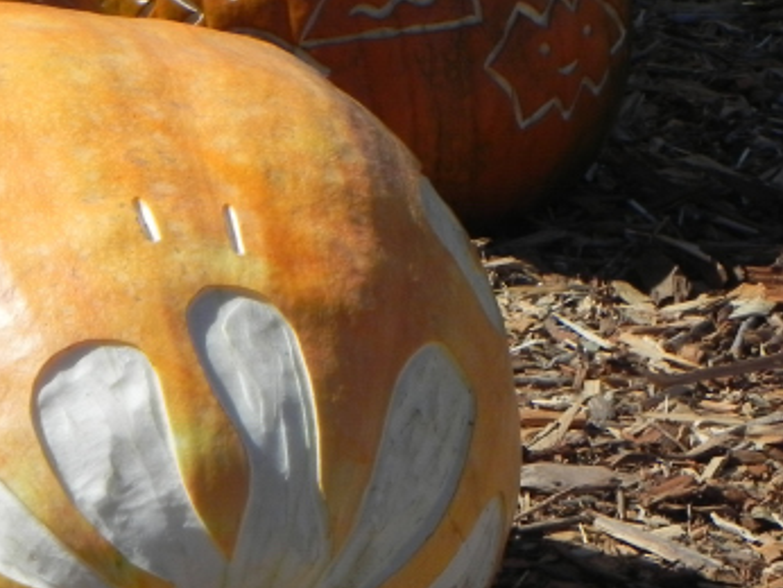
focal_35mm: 179
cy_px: 417
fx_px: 4052
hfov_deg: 11.0
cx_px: 205
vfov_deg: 8.3
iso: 160
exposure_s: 1/637
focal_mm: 15.1
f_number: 8
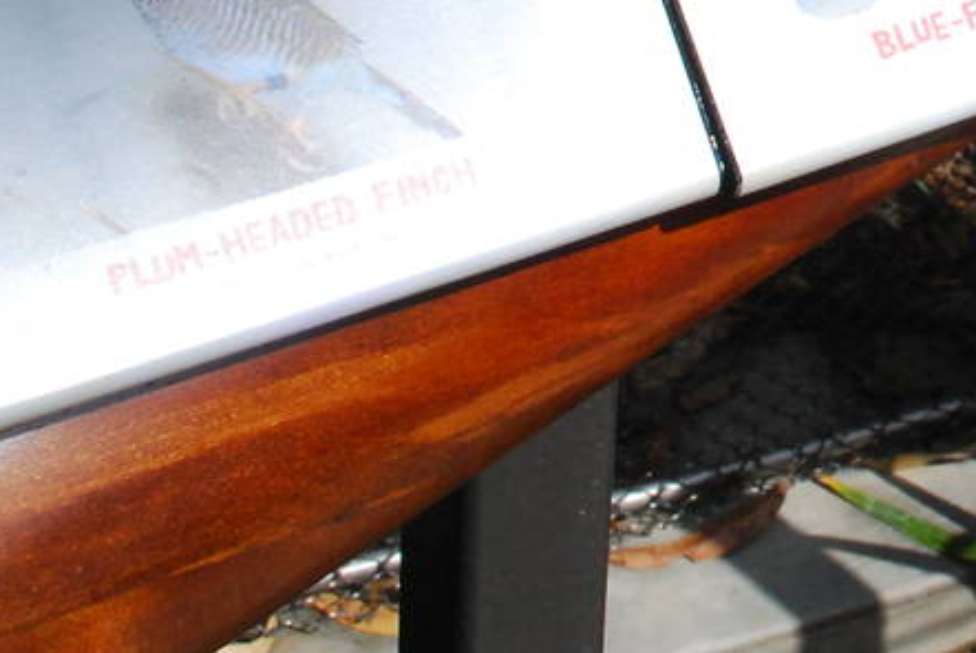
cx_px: 1175
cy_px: -405
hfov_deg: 13.1
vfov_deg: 8.8
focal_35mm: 152
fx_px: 4126
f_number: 13
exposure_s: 1/640
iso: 800
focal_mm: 28
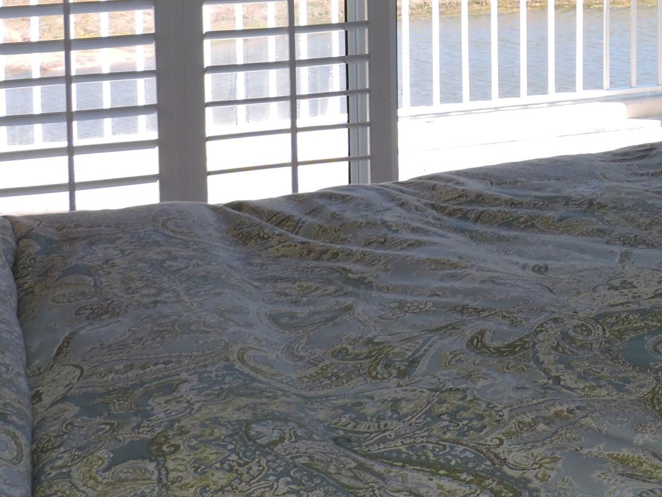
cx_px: 727
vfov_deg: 15.9
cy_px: -126
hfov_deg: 20.9
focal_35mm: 89
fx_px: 1702
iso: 100
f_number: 3.2
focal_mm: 5.9
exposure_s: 1/250
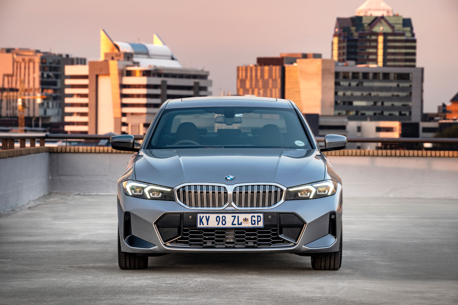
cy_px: 152
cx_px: 229
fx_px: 1970
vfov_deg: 8.8
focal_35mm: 155
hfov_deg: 13.3
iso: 200
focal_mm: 155
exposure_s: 1/10
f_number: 8
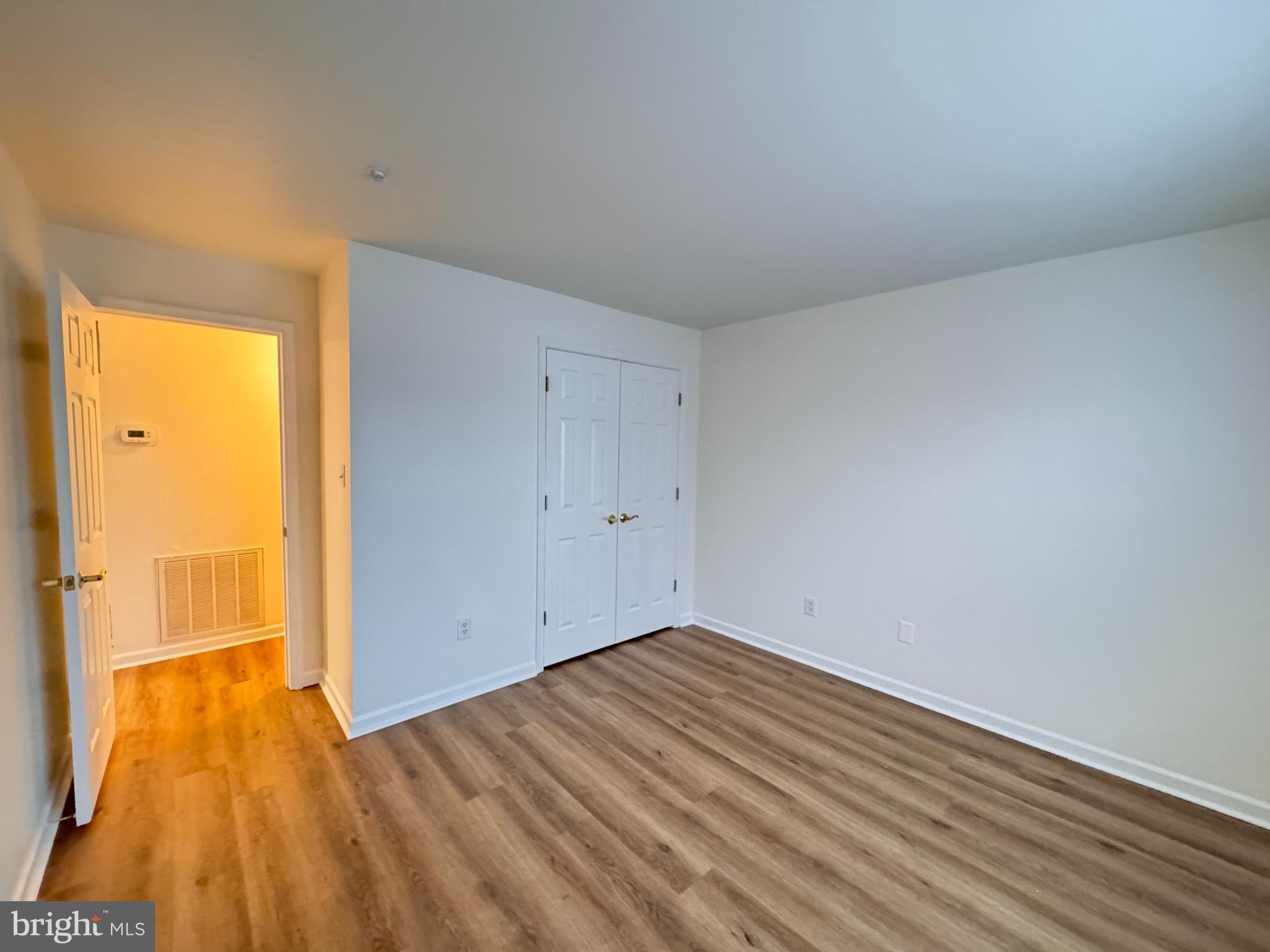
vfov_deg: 85.7
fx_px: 514
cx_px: 635
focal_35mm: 14
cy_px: 476
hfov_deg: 102.1
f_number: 2.2
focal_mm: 2.22
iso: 1250
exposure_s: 1/30
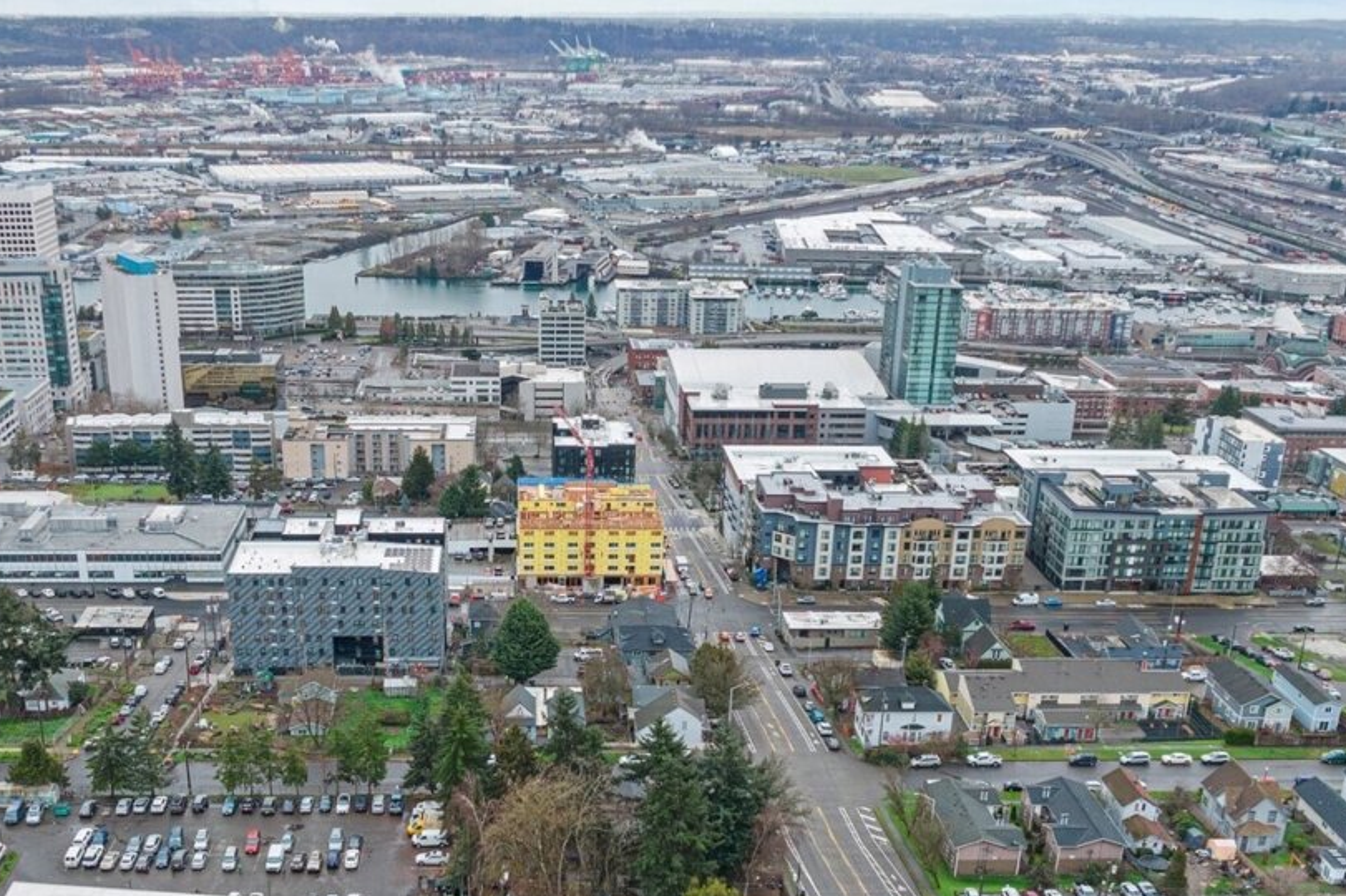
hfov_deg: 50.4
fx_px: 1420
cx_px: 551
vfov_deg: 34.1
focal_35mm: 38
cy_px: 705
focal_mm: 8.38
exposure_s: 1/80
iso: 150
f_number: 2.8
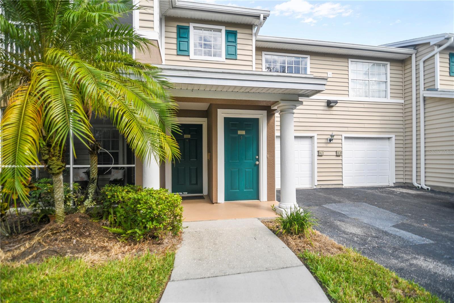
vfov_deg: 73.7
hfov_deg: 96.7
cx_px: 227
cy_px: 152
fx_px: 202
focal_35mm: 16
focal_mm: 11
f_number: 2.8
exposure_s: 1/320
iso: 100
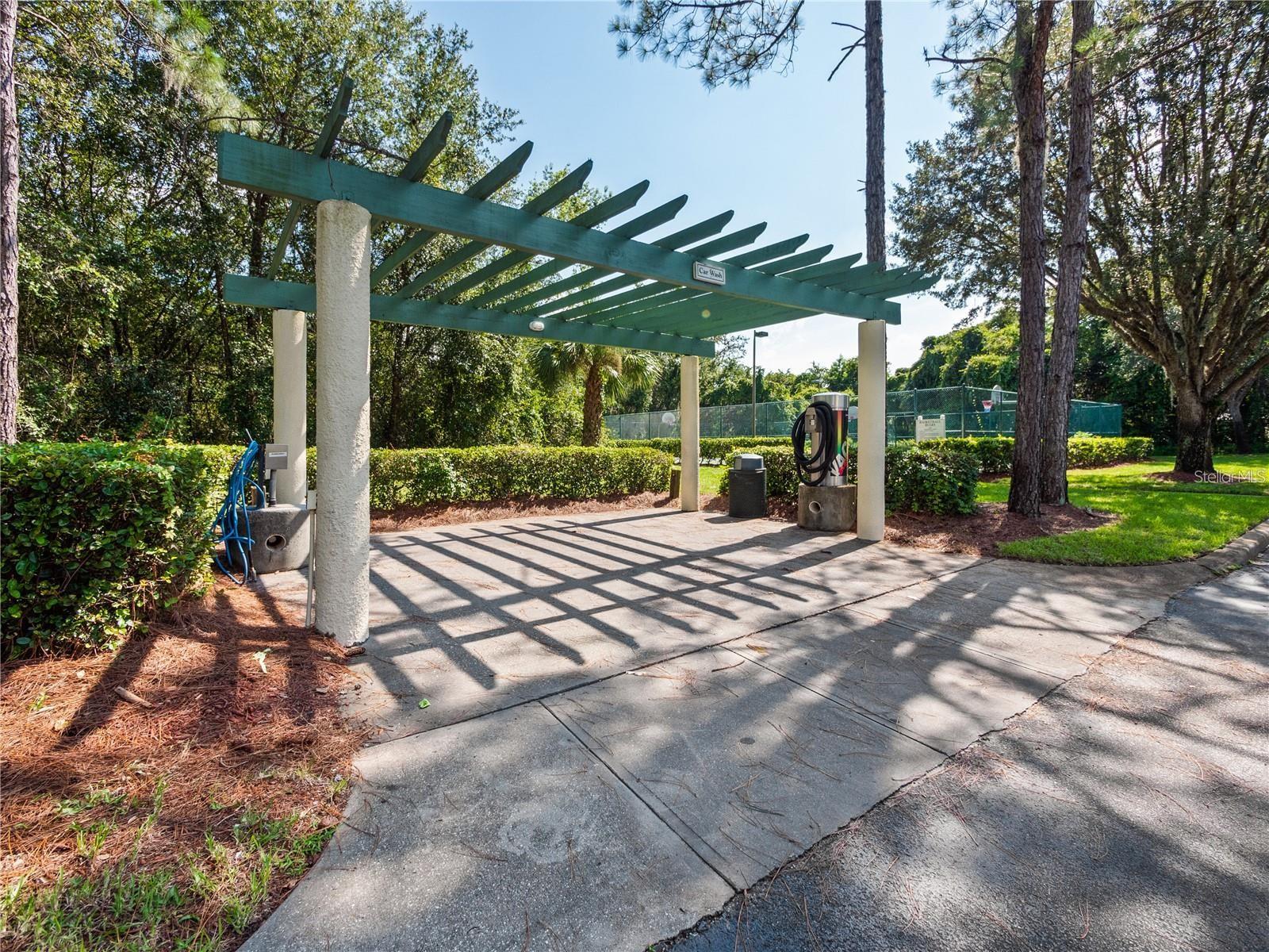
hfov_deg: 102.1
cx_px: 634
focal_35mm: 14
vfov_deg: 85.7
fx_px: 513
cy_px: 476
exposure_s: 1/640
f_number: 10
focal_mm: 7
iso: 200
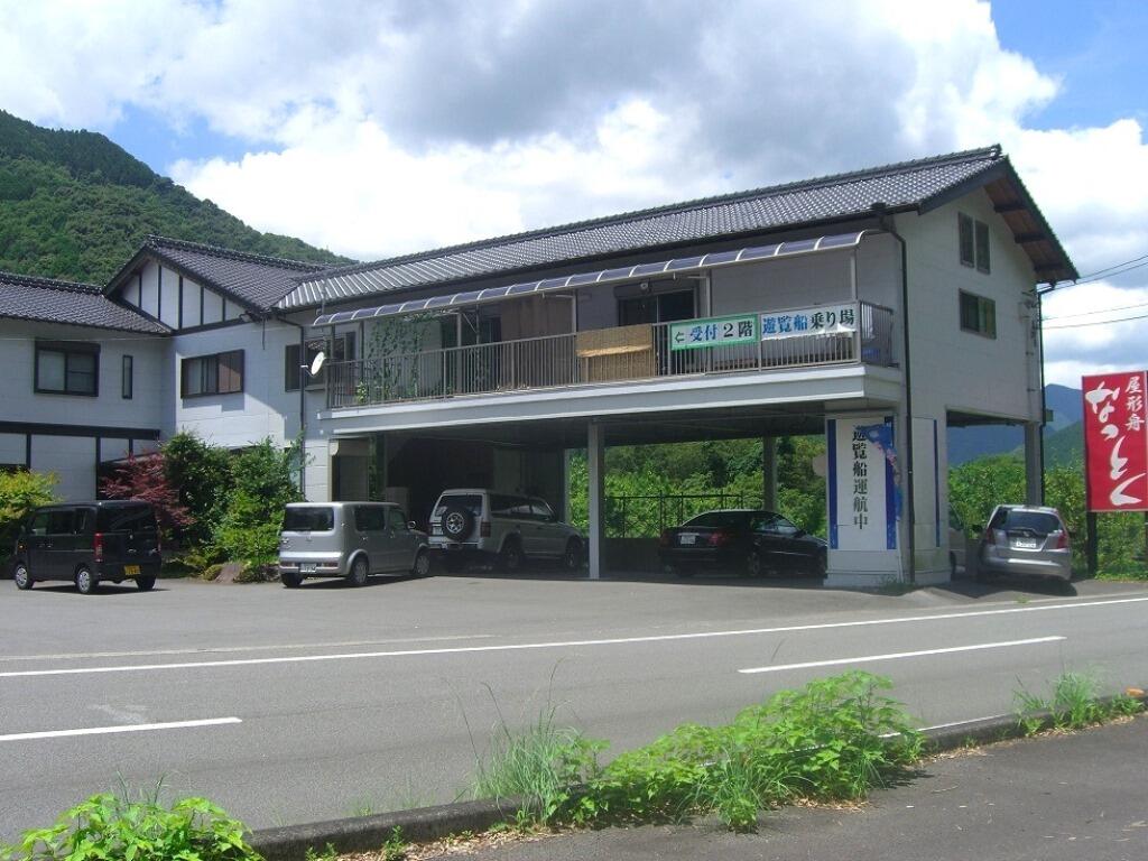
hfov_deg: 49.0
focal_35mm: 38
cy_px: 430
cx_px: 574
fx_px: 1260
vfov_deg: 37.7
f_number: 4
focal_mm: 7.9
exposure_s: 1/500
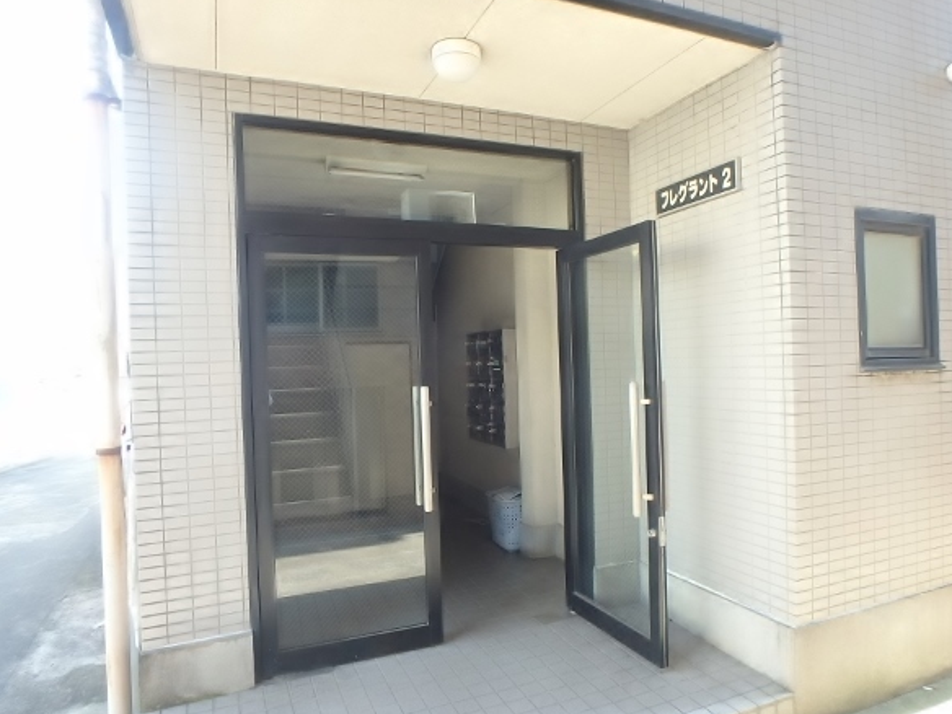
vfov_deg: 58.9
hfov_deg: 73.8
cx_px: 517
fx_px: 633
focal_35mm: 23
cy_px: 368
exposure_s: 1/60
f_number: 3.5
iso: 200
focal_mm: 3.7
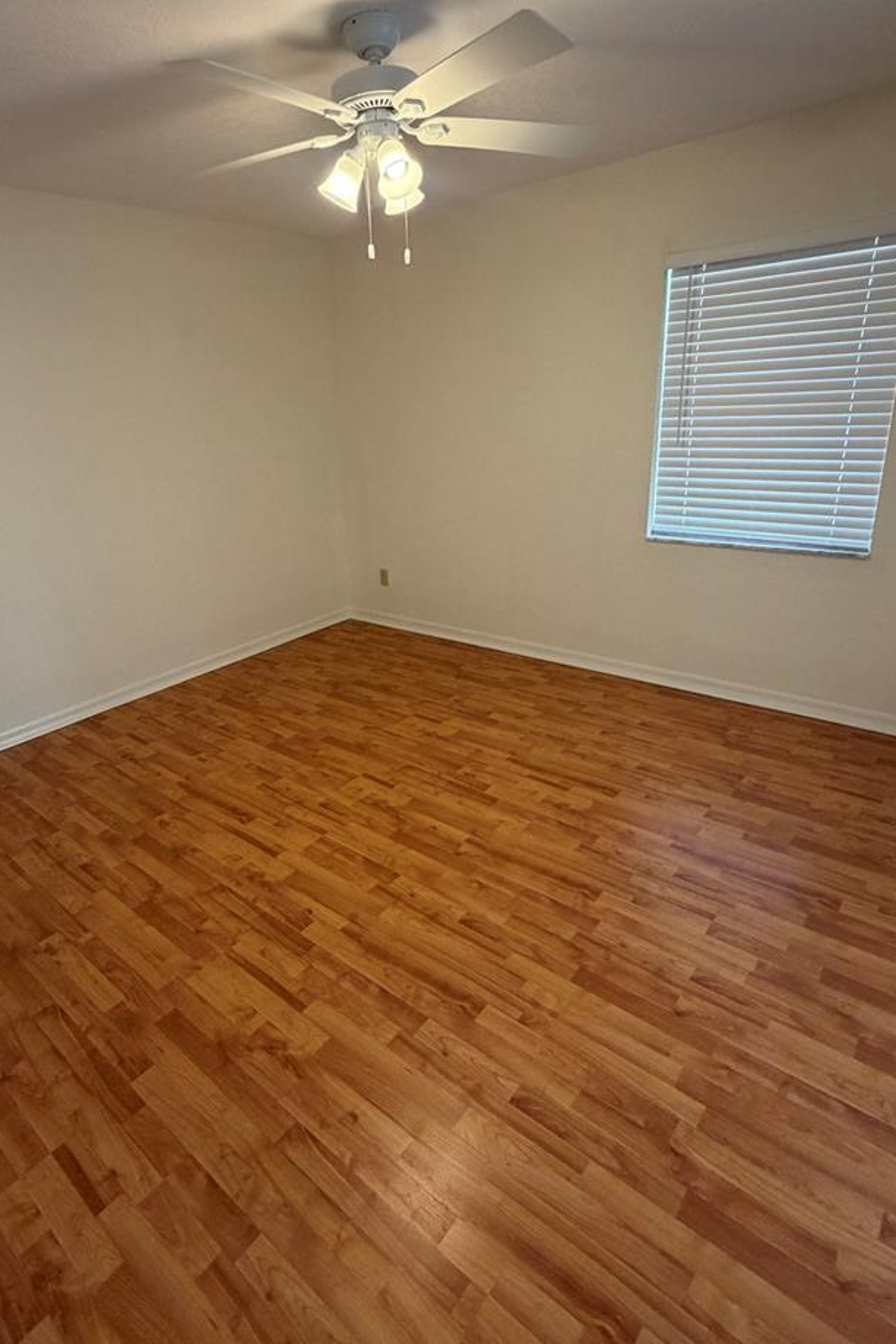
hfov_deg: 64.1
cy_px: 631
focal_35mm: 19
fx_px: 710
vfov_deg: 86.8
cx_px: 371
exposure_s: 1/120
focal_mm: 2.22
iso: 250
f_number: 2.2
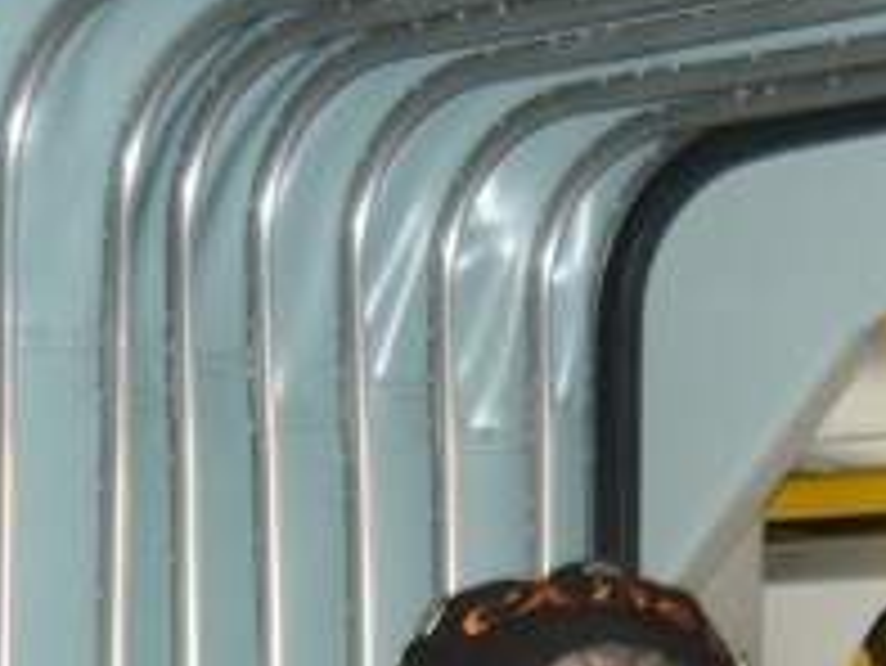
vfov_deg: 12.0
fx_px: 2996
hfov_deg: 16.7
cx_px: 742
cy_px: 1060
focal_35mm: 117
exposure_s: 1/30
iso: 160
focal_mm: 5.5
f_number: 2.8
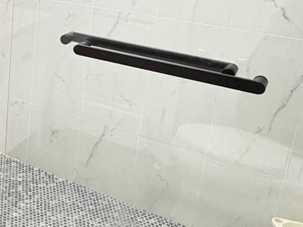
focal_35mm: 56
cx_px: -39
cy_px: 37
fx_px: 490
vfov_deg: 25.5
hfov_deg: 30.4
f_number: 2.2
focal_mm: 2.22
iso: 800
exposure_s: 1/60
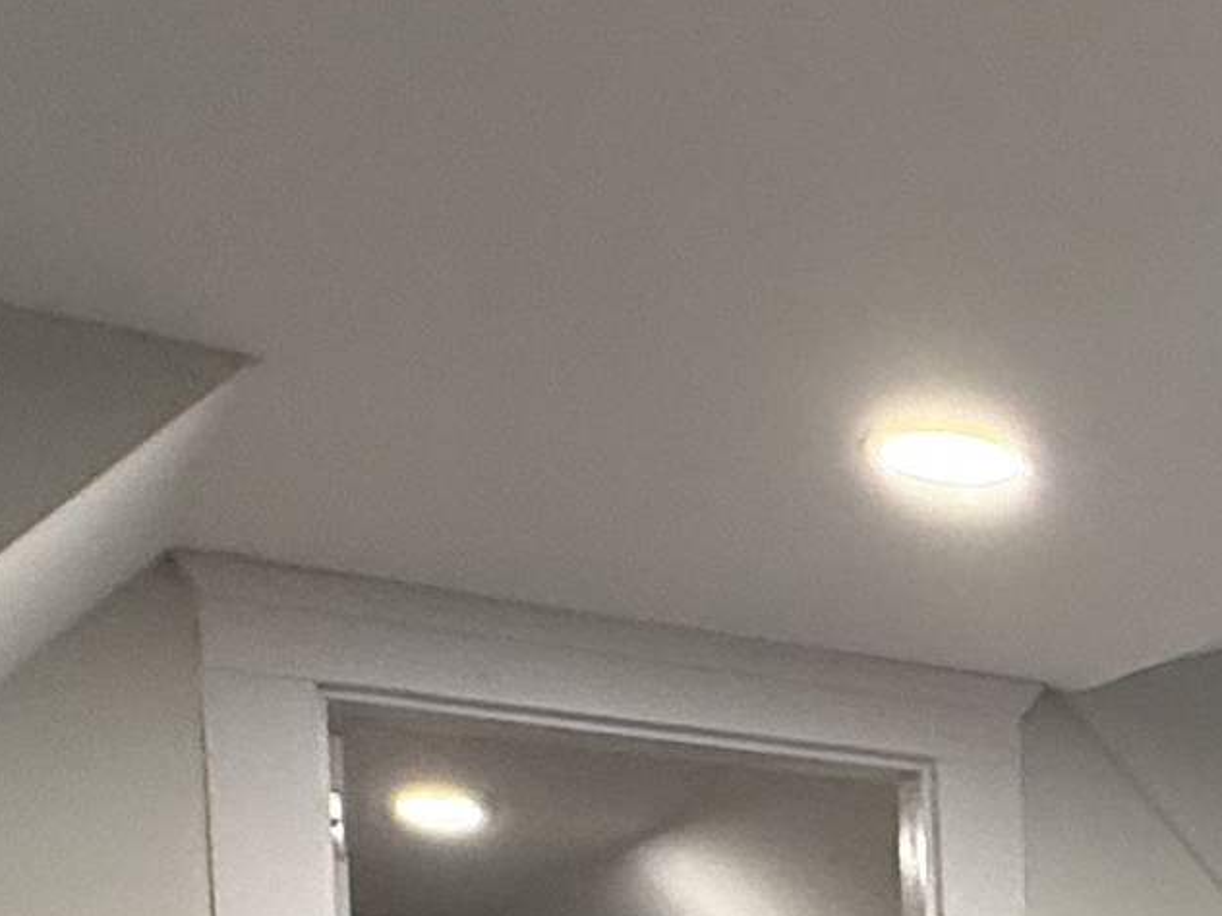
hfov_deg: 24.3
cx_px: 1659
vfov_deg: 18.2
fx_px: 2401
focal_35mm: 68
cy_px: 1527
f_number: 2.2
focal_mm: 2.22
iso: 250
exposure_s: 1/60
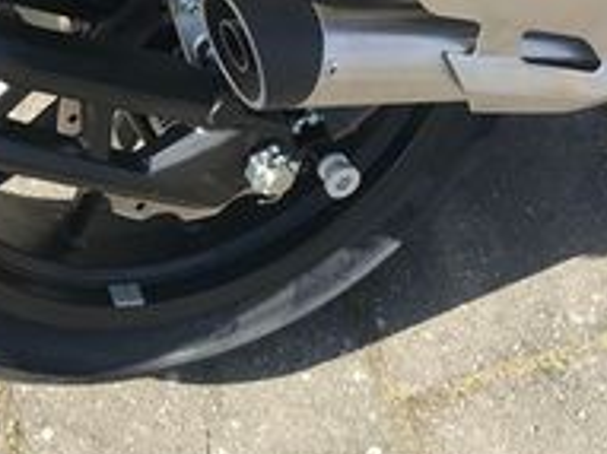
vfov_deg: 14.7
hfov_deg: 20.9
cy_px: -210
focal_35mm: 94
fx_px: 1647
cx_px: 311
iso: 20
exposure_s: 1/618
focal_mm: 3.99
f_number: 1.8
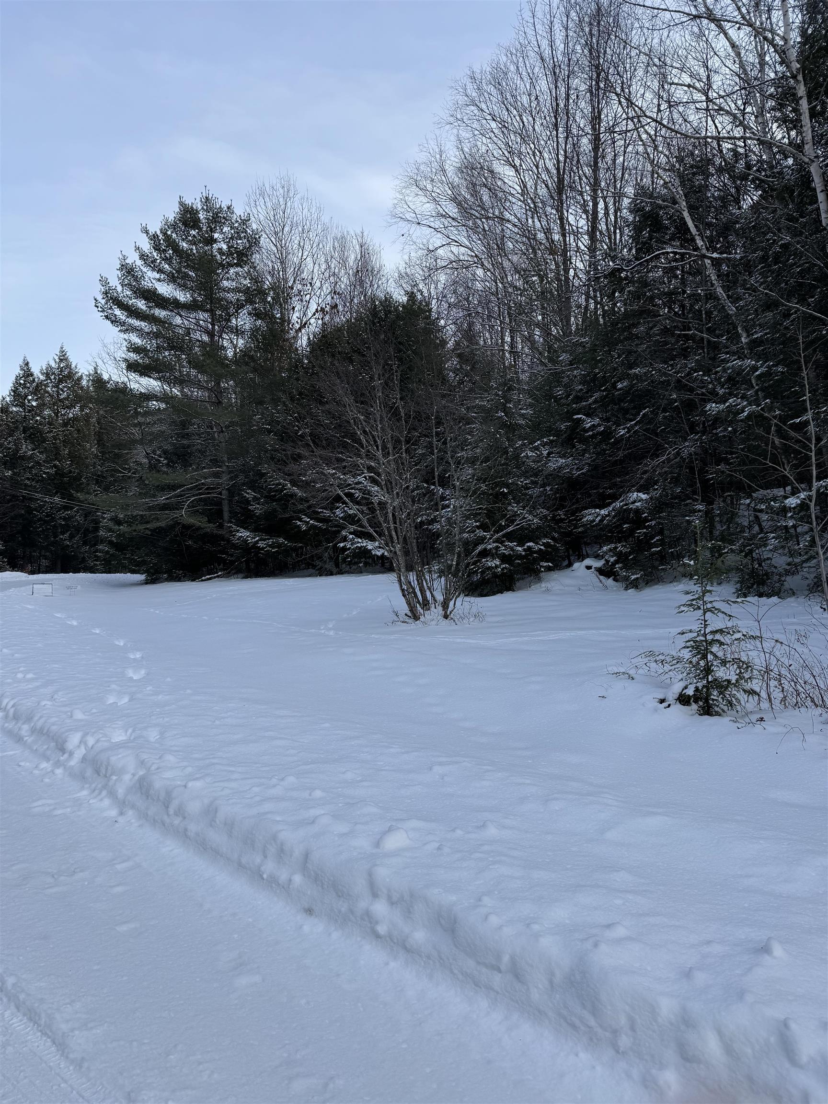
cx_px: 414
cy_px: 552
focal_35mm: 24
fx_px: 765
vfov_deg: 71.6
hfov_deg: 56.8
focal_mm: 6.76
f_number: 1.78
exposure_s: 1/2833
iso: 80
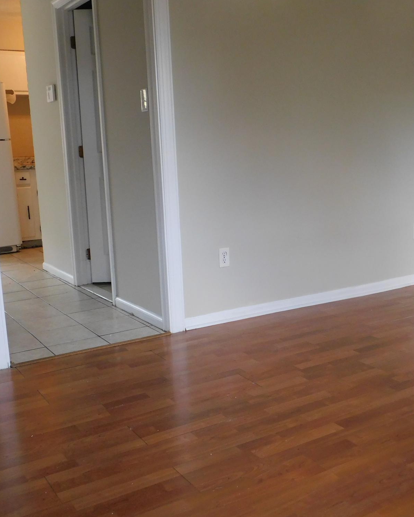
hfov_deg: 37.3
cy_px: 261
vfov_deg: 45.8
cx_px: 224
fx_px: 613
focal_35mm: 40
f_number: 3.2
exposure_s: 1/30
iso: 320
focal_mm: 5.3
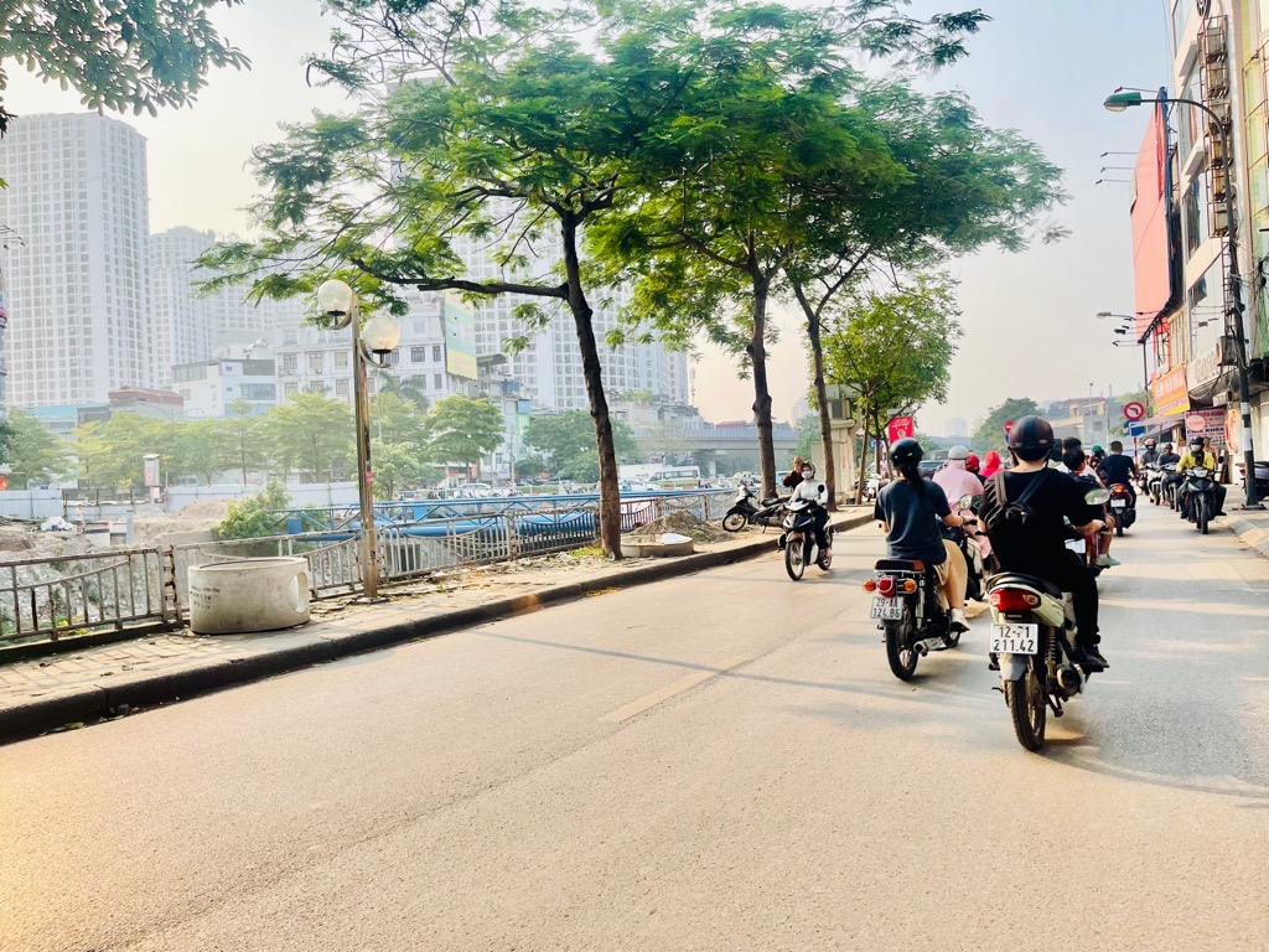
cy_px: 476
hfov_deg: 67.3
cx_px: 634
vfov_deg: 53.1
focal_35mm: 26
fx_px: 953
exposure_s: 1/1309
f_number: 1.6
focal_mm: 5.1
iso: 32
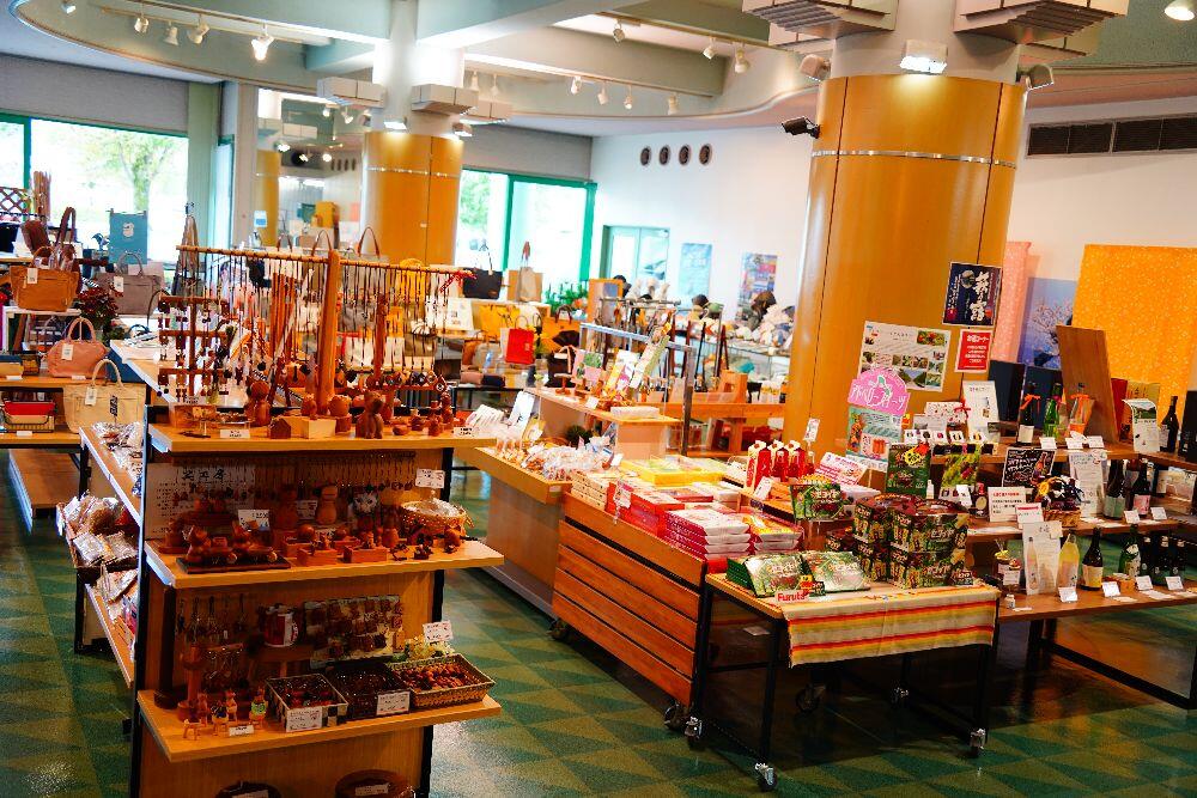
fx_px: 1164
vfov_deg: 37.9
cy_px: 399
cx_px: 598
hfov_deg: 54.4
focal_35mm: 35
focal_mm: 35
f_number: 3.2
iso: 250
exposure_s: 1/40
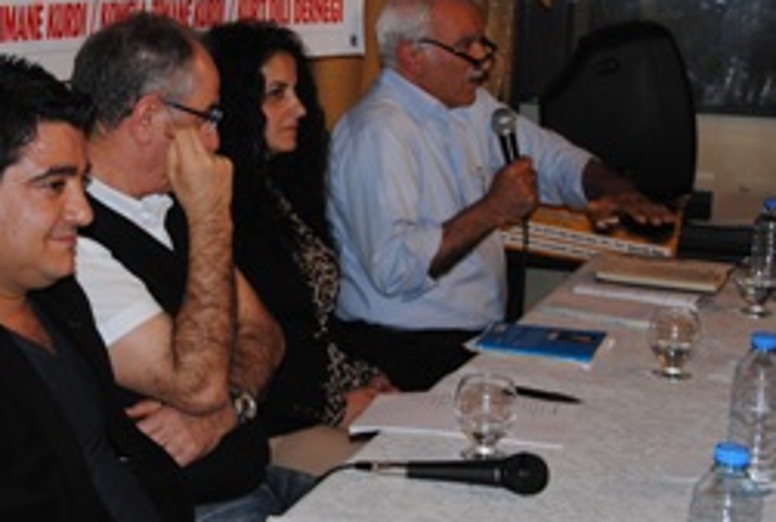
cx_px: 298
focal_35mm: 75
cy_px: 178
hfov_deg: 26.8
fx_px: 1622
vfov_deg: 18.3
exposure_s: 1/60
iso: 400
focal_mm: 30
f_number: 4.2
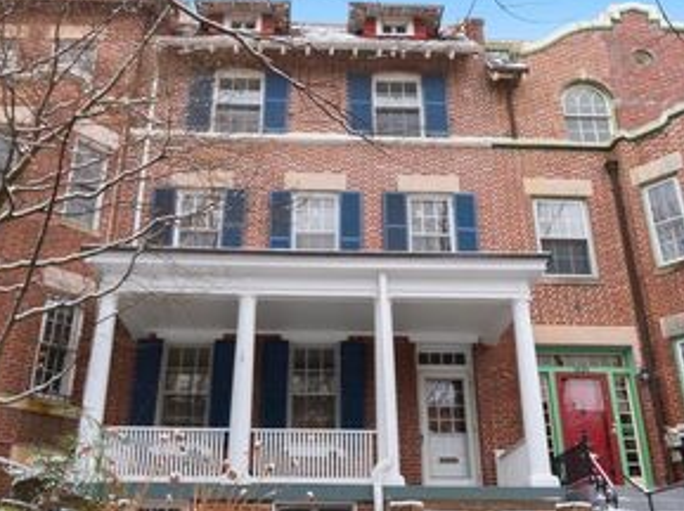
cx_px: 331
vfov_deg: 40.6
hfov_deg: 52.7
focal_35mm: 35
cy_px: 284
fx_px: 691
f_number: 8
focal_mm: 21
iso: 500
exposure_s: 1/160
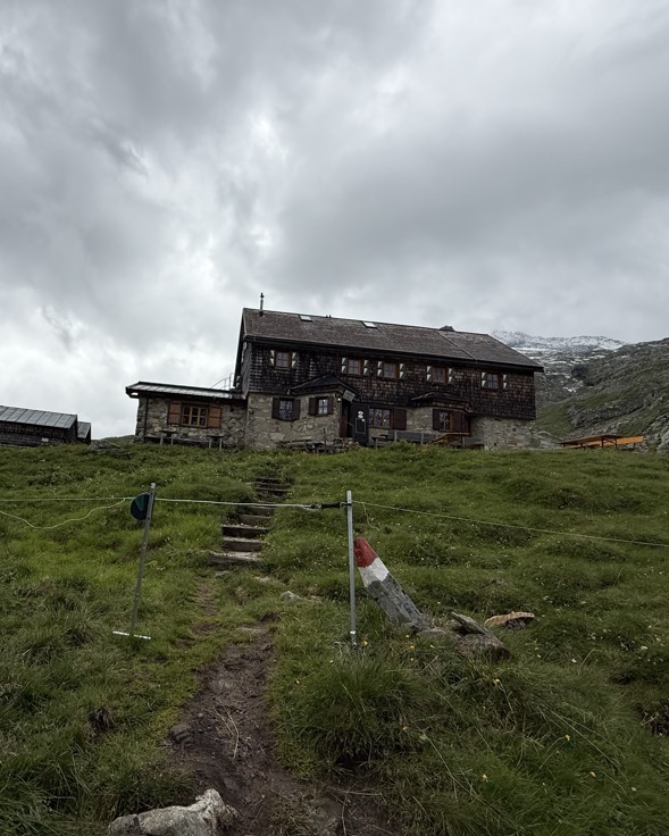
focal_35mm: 19
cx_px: 227
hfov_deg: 69.0
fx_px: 470
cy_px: 429
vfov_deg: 83.3
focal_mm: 2.22
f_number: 2.2
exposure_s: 1/2611
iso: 50
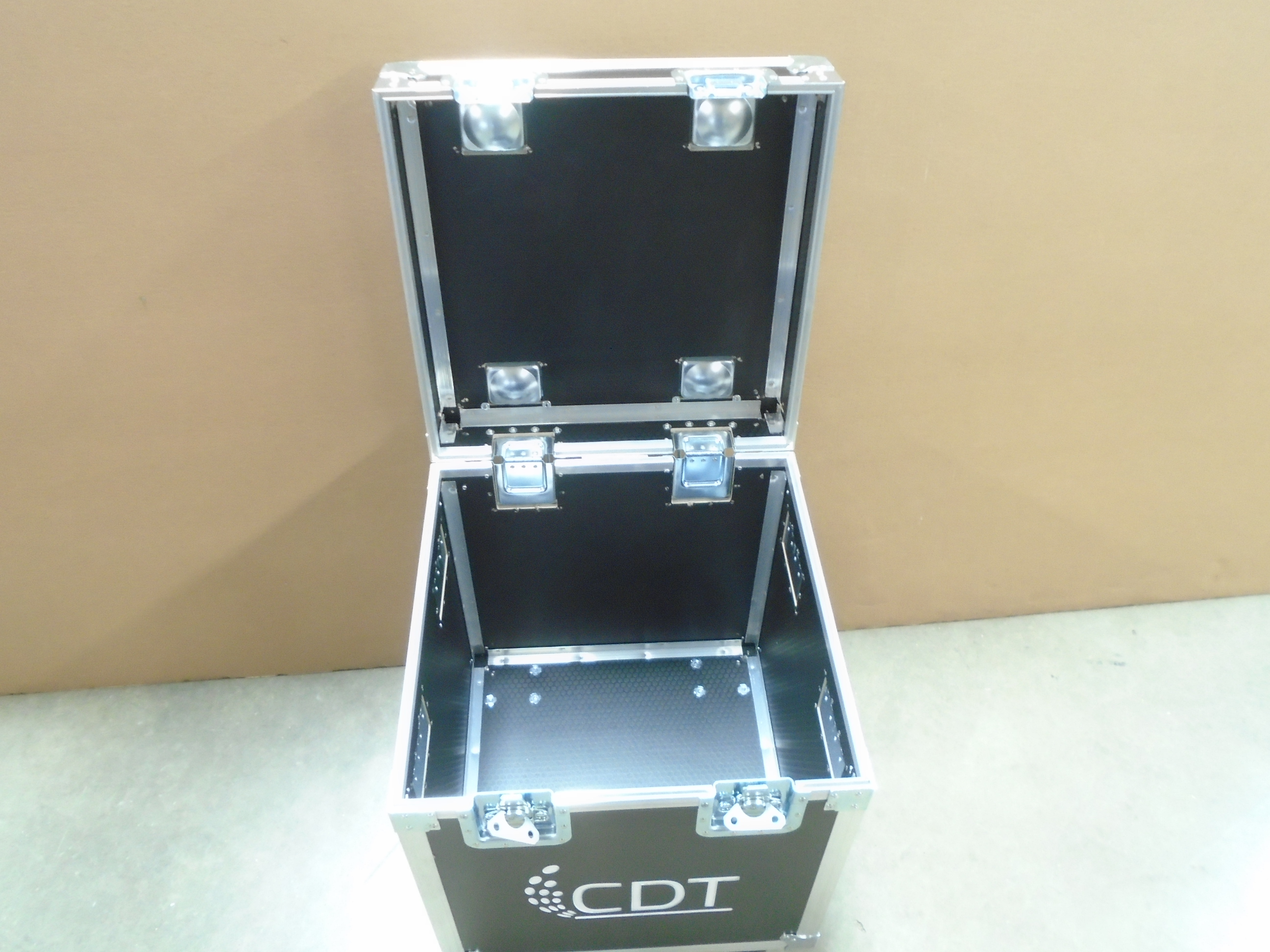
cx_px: 635
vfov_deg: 53.1
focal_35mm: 26
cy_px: 476
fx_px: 954
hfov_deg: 67.3
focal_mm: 4.6
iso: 400
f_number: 3.2
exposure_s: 1/10
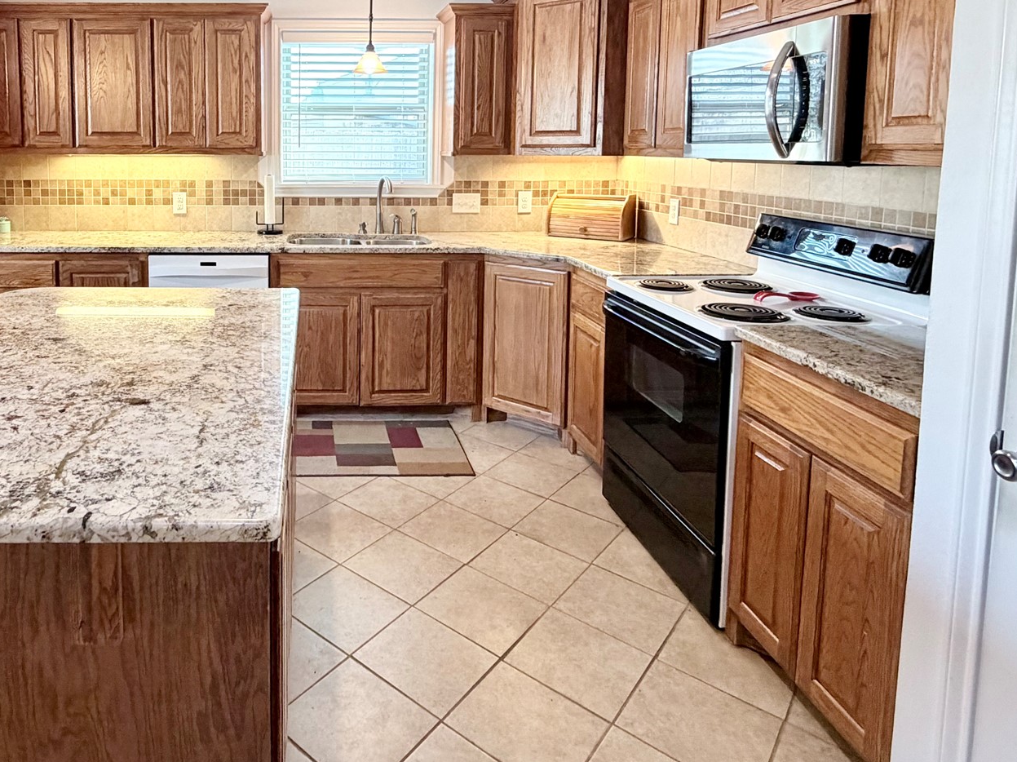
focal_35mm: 23
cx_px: 323
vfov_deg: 56.5
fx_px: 675
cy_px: 208
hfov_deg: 71.3
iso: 250
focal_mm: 2.22
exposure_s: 1/60
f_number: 2.2
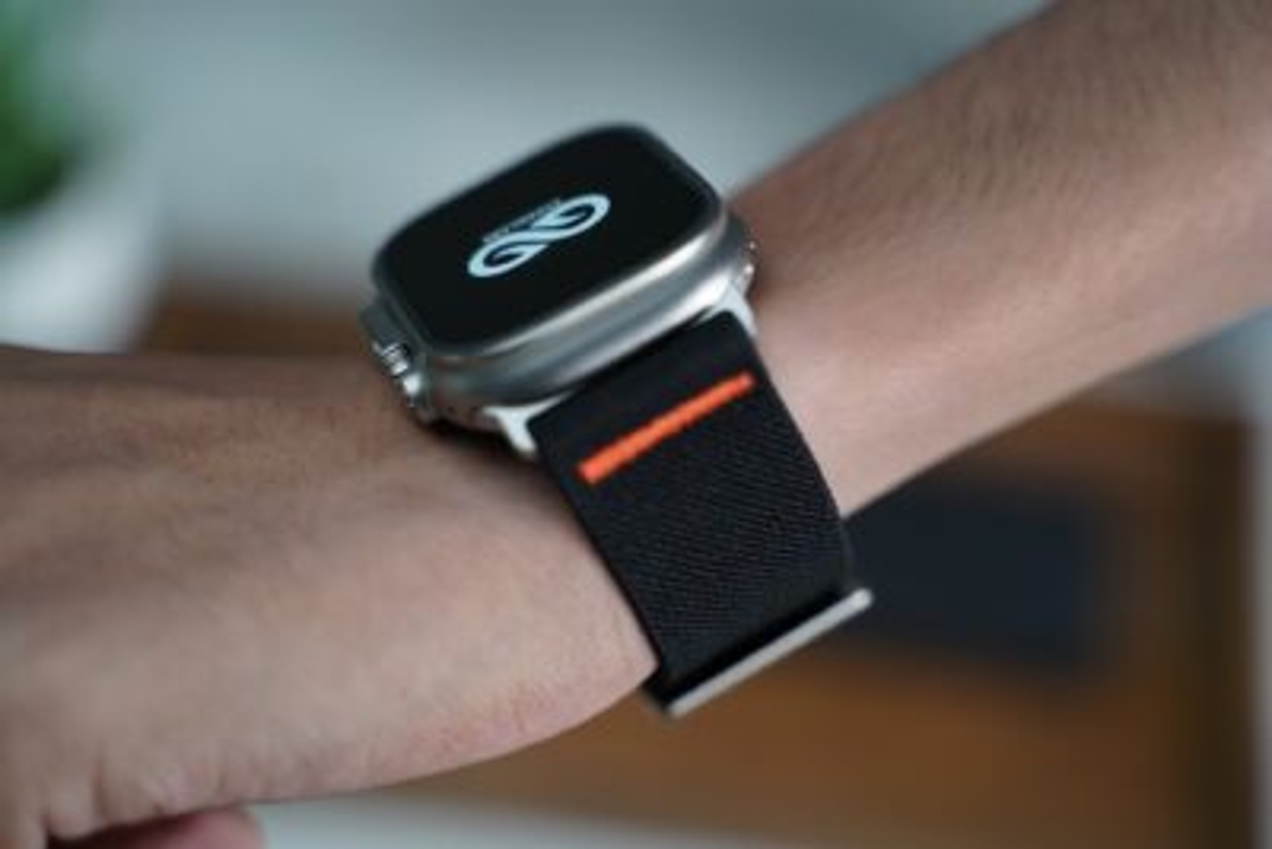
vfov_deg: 21.3
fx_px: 2262
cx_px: 636
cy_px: 424
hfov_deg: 31.4
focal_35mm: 64
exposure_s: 1/200
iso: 1600
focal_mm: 64
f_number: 2.8
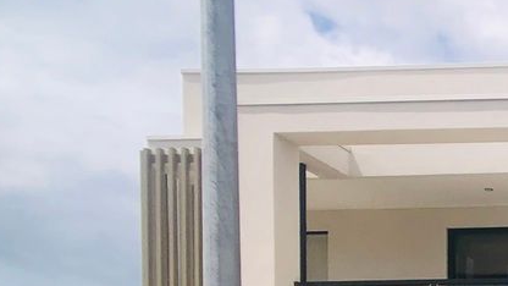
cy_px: 497
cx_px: 862
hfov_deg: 16.8
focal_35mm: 110
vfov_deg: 10.4
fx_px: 1482
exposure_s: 1/2404
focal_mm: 4
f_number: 1.8
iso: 20
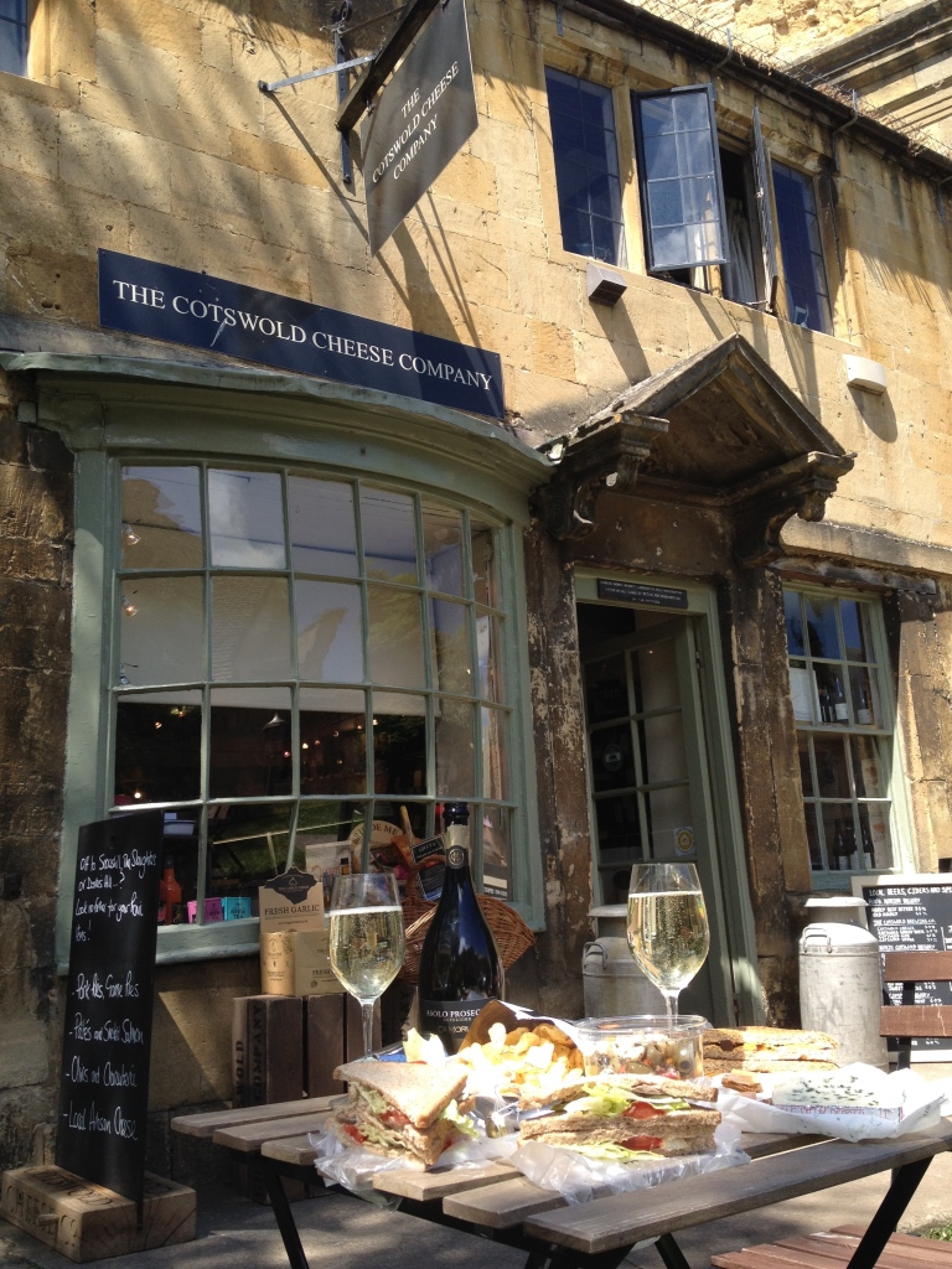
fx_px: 1283
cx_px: 476
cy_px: 634
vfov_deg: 52.6
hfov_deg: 40.7
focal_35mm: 35
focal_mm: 4.28
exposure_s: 1/627
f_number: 2.4
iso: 50
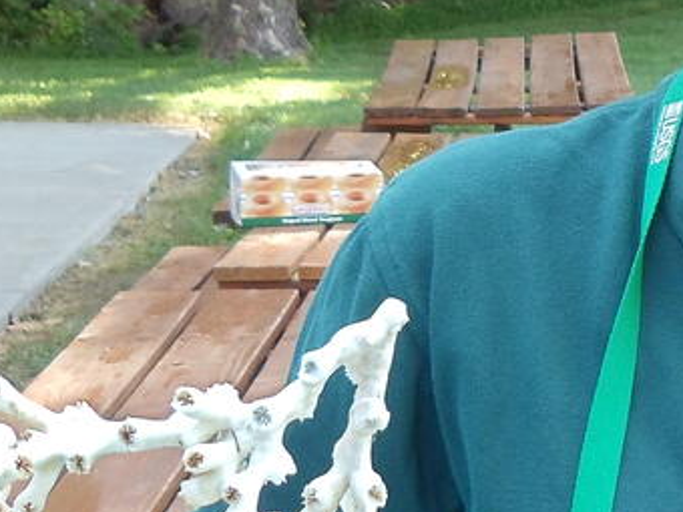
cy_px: 277
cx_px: 621
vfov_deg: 8.6
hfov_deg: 11.4
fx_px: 3413
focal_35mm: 173
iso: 80
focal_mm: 6
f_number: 3.5
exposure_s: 1/50
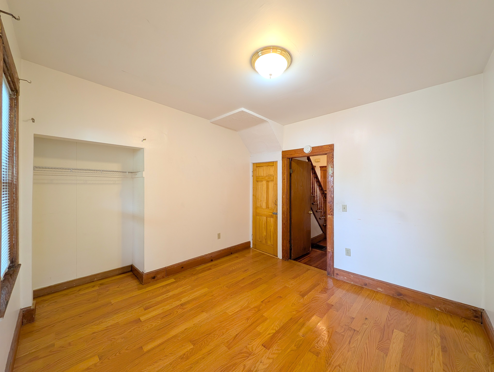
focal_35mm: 12
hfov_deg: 110.5
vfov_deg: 94.6
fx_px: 171
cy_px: 186
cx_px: 247
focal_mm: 2.23
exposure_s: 1/24
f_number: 1.95
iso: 91
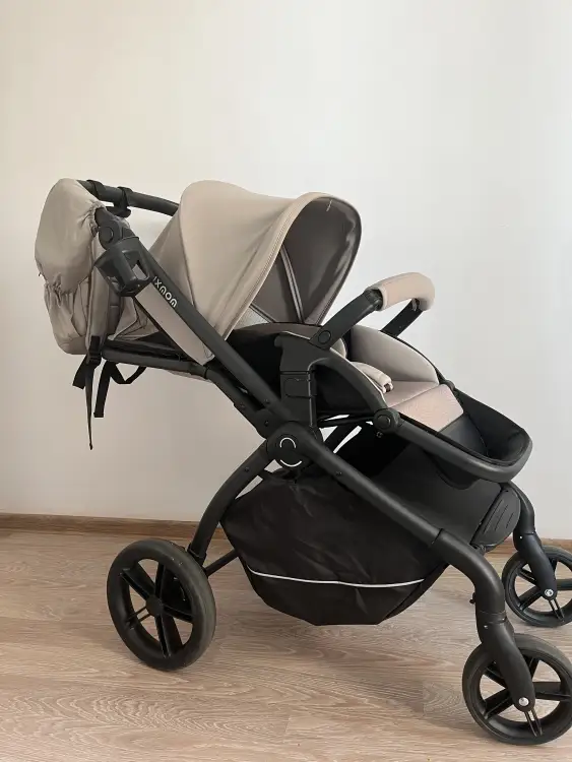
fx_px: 573
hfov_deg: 53.1
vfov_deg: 67.3
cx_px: 286
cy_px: 381
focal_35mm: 26
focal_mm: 5.1
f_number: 1.6
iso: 125
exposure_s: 1/69
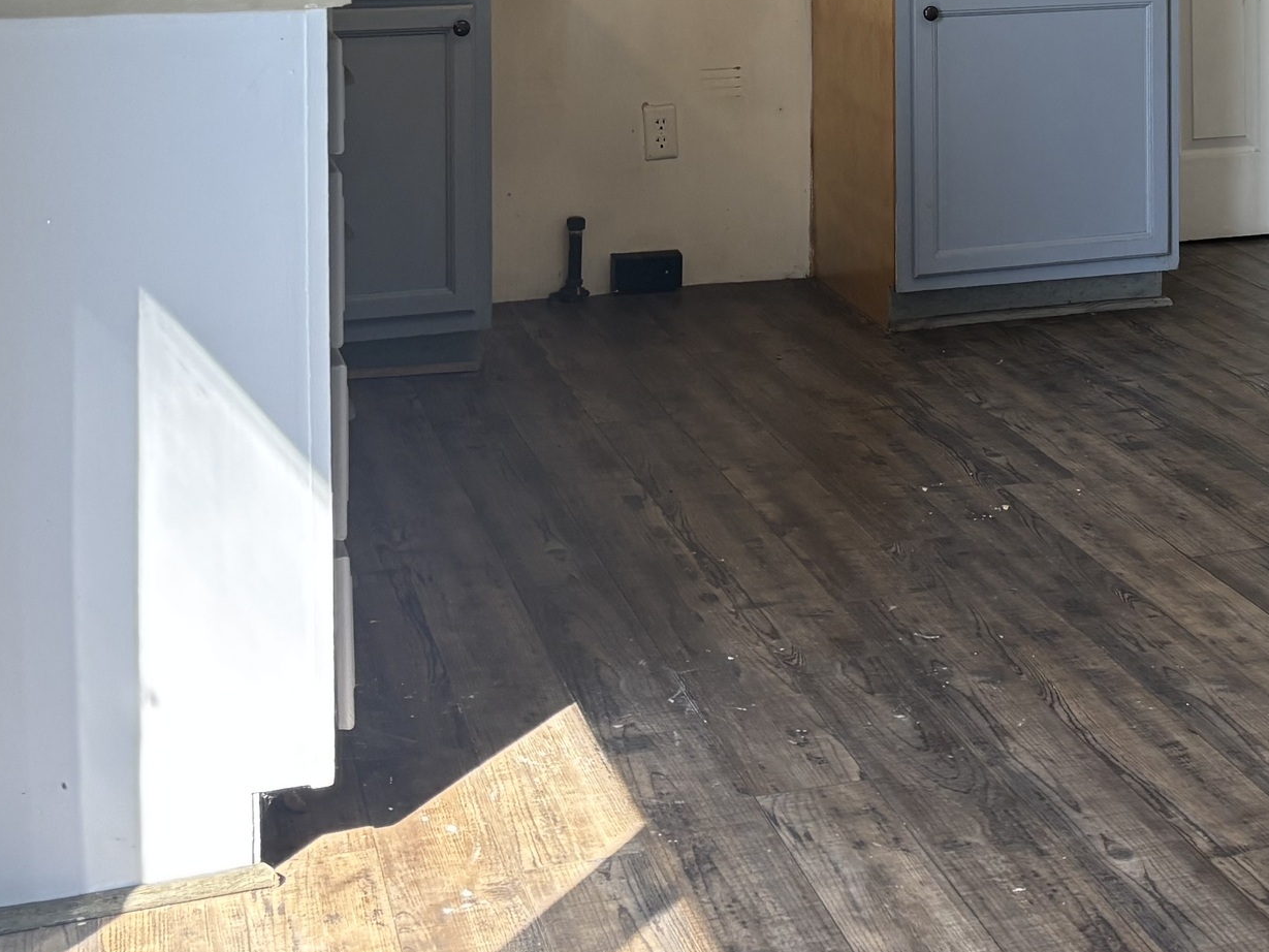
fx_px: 2383
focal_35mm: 65
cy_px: -123
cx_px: 1062
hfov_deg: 29.0
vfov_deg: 21.3
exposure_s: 1/120
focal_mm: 5.96
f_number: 1.6
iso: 100
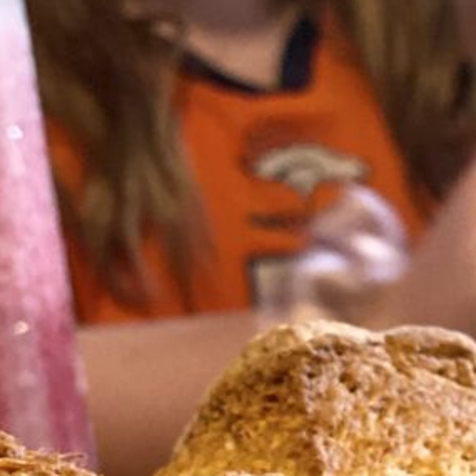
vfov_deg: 10.5
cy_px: 503
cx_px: 813
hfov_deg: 10.1
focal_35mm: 165
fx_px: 2567
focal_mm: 6
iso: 250
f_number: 2
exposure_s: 1/40
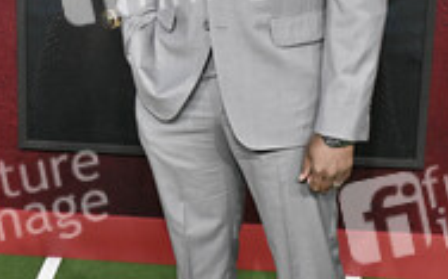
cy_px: 88
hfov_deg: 27.2
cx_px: 245
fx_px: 927
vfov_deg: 17.1
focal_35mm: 76
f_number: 6.3
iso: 400
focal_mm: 35
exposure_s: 1/400
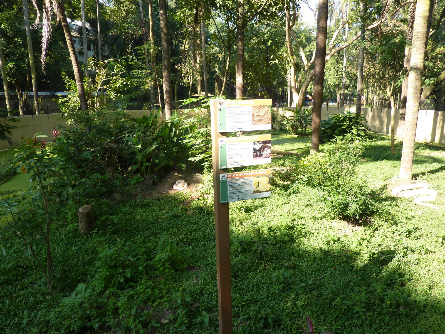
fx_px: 321
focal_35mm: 25
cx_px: 222
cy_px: 167
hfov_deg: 69.4
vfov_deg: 54.9
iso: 80
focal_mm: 4.1
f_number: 3.3
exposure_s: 1/100
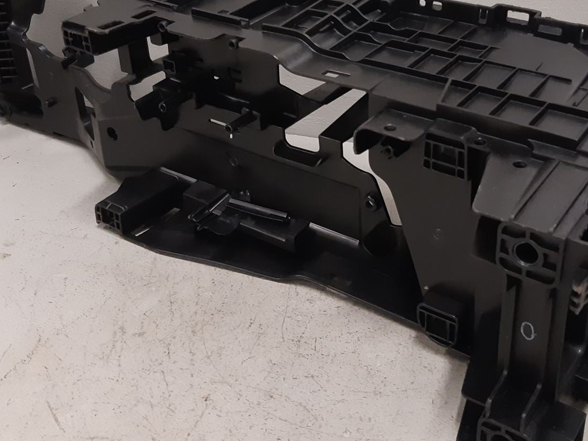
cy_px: 123
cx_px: 318
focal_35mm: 48
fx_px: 815
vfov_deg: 29.9
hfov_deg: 39.6
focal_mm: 3.93
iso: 200
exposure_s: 1/50
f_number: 1.7
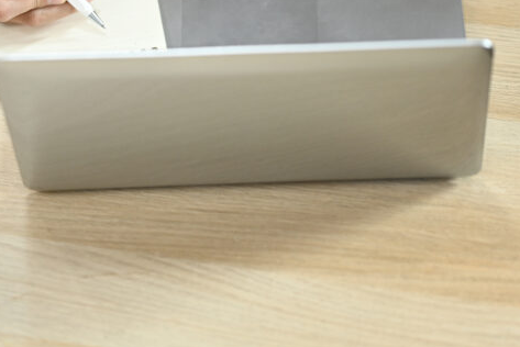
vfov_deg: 7.4
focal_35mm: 184
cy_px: -1
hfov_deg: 11.1
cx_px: 48
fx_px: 2659
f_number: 2
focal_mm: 85
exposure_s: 1/125
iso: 400
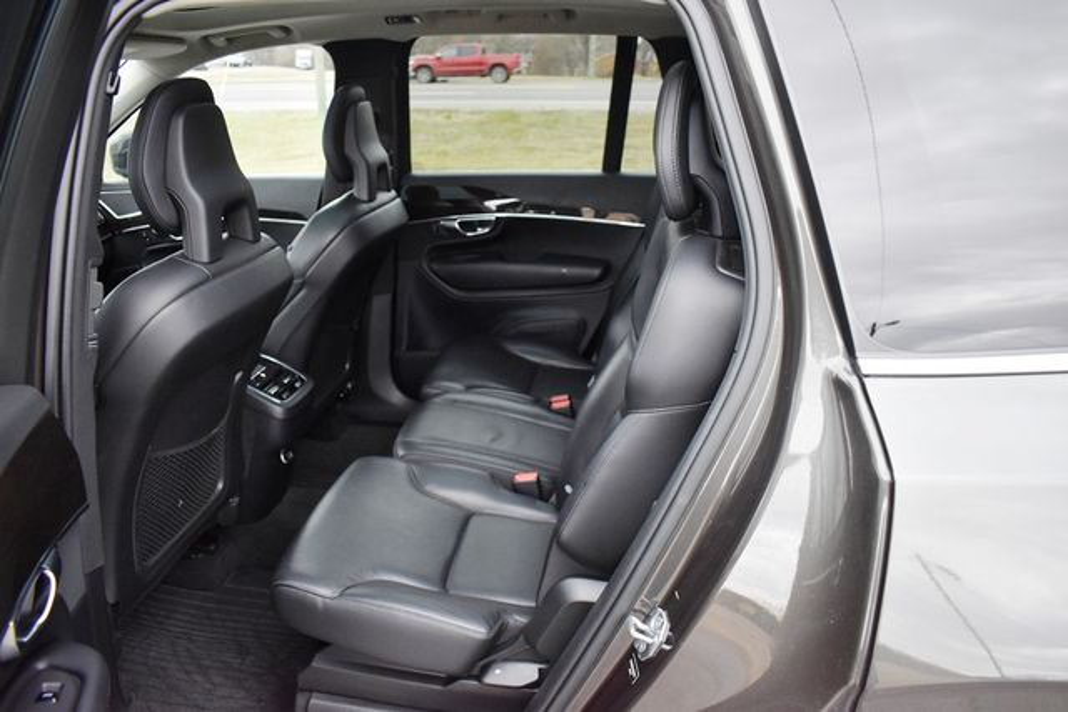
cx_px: 534
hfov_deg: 67.4
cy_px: 356
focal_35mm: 27
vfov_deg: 48.0
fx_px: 801
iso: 1250
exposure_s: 1/125
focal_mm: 18
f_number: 3.5
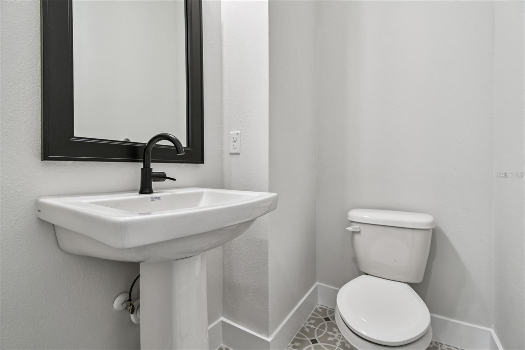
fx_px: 219
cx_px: 262
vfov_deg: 77.3
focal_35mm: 15
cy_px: 175
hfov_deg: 100.4
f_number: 7.1
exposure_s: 1/15
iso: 100
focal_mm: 10
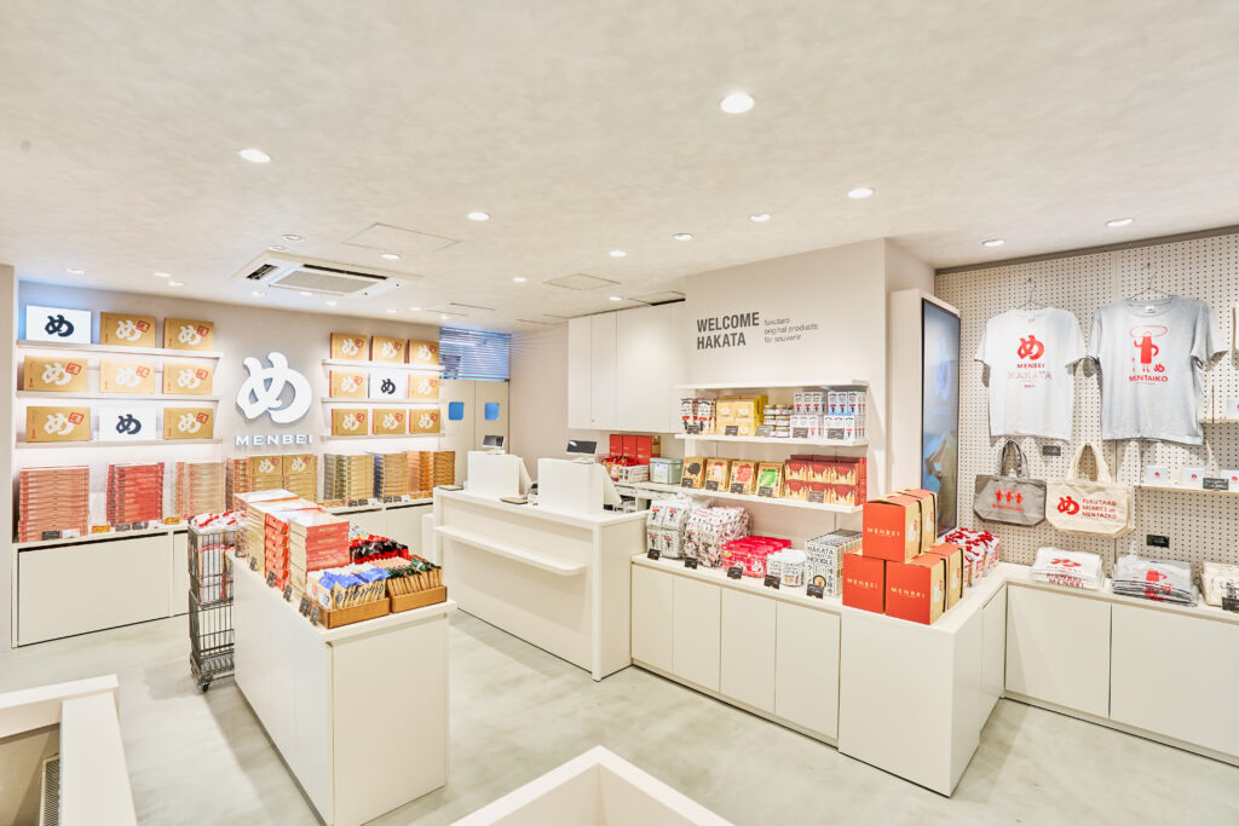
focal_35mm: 16
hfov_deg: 96.7
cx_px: 620
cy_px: 413
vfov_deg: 73.8
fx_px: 551
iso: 400
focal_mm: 16
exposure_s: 1/15
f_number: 8
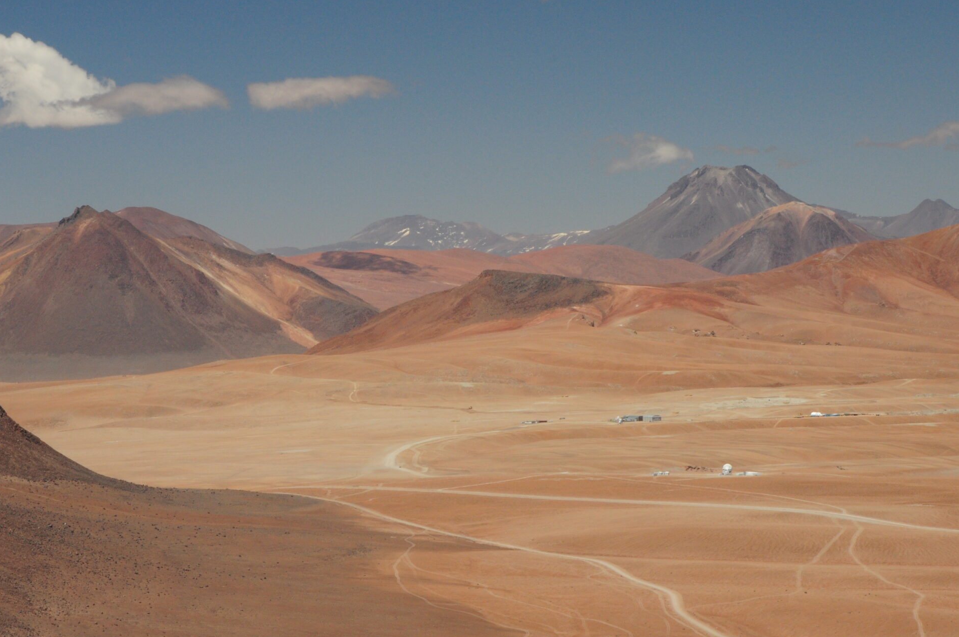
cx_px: 384
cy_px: 328
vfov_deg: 8.1
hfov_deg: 12.1
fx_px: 4523
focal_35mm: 170
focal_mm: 90
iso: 450
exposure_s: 1/125
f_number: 20
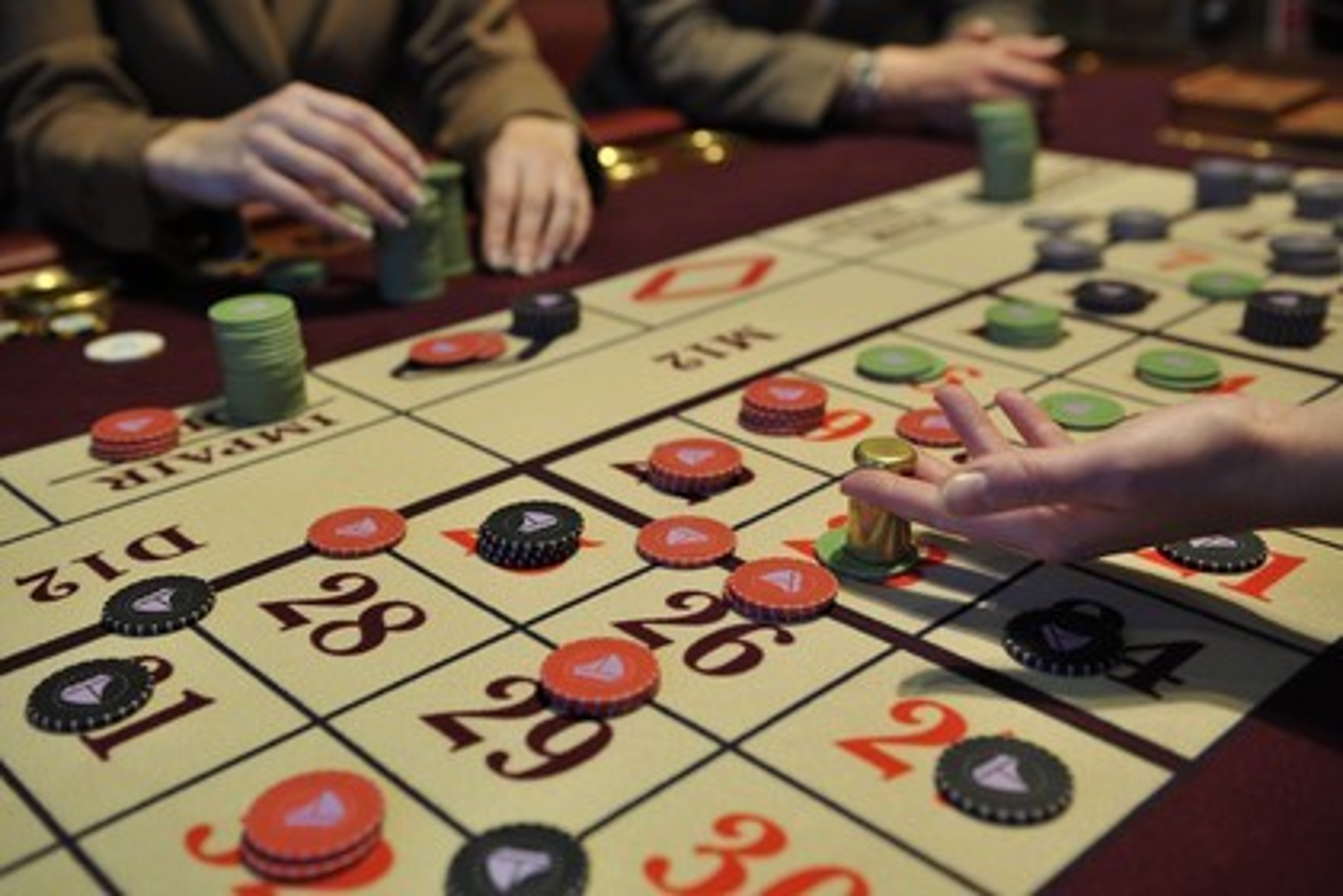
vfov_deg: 36.9
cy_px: 448
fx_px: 1343
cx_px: 672
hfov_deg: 53.1
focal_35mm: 36
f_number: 3.2
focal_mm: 36
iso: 800
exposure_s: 1/60
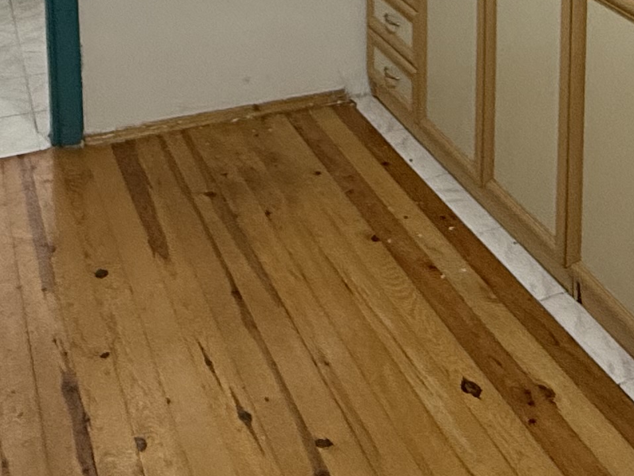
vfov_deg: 21.2
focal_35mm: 59
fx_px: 1081
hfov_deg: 32.4
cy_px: -226
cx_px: 435
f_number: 2.2
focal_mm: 2.22
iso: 320
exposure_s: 1/100
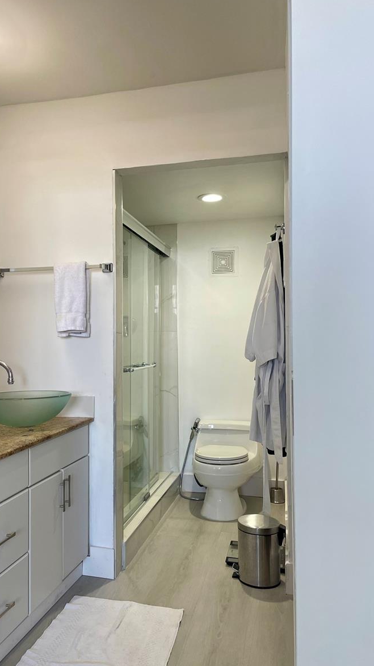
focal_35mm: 29
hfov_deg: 39.9
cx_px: 139
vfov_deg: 66.1
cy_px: 335
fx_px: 511
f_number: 1.6
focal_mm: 4.2
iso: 80
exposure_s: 1/120
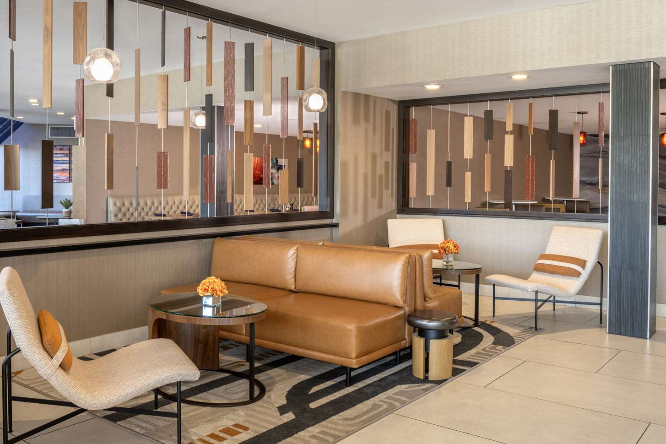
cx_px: 335
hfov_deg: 57.2
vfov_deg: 40.0
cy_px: 224
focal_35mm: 33
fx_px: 610
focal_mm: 32
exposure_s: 1
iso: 125
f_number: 13
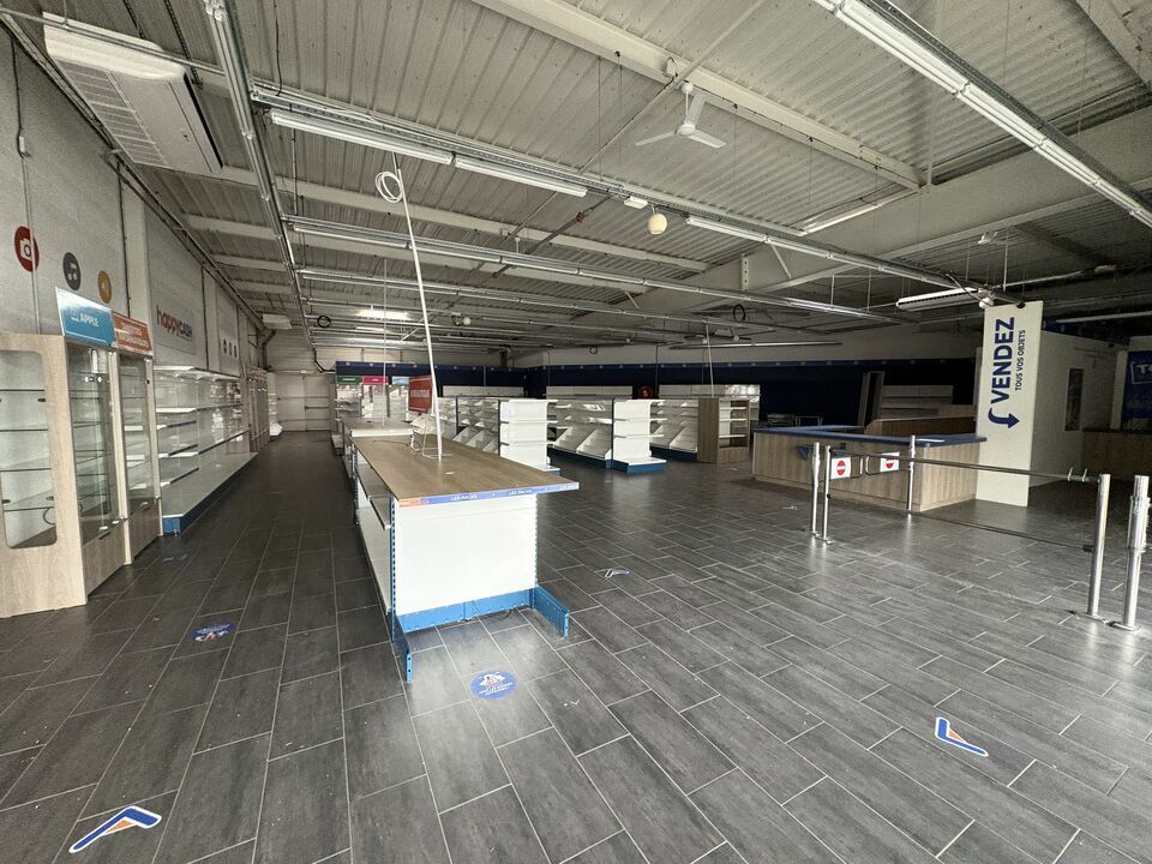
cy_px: 432
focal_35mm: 14
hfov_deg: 102.1
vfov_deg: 85.7
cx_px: 576
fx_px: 466
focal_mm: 2.22
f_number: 2.2
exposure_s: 1/60
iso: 500
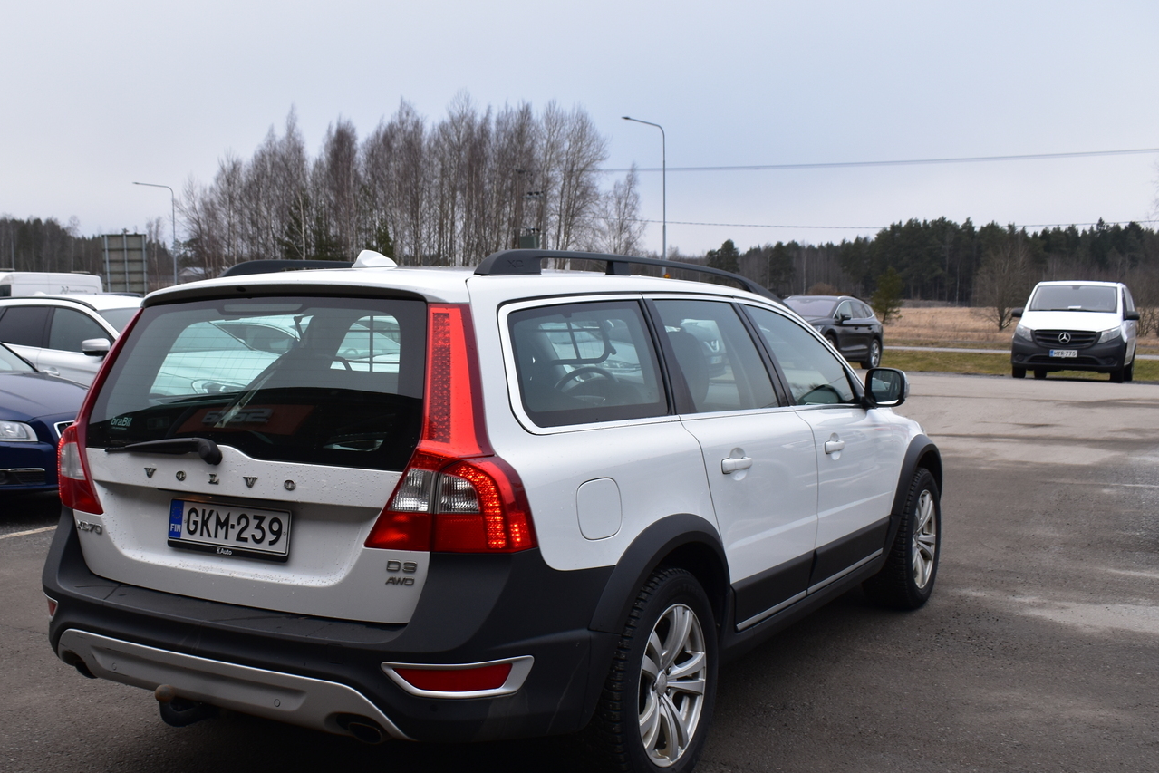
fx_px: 1223
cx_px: 470
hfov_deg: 50.4
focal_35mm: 38
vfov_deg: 35.0
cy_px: 457
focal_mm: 20
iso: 400
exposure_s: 1/90
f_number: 9.5
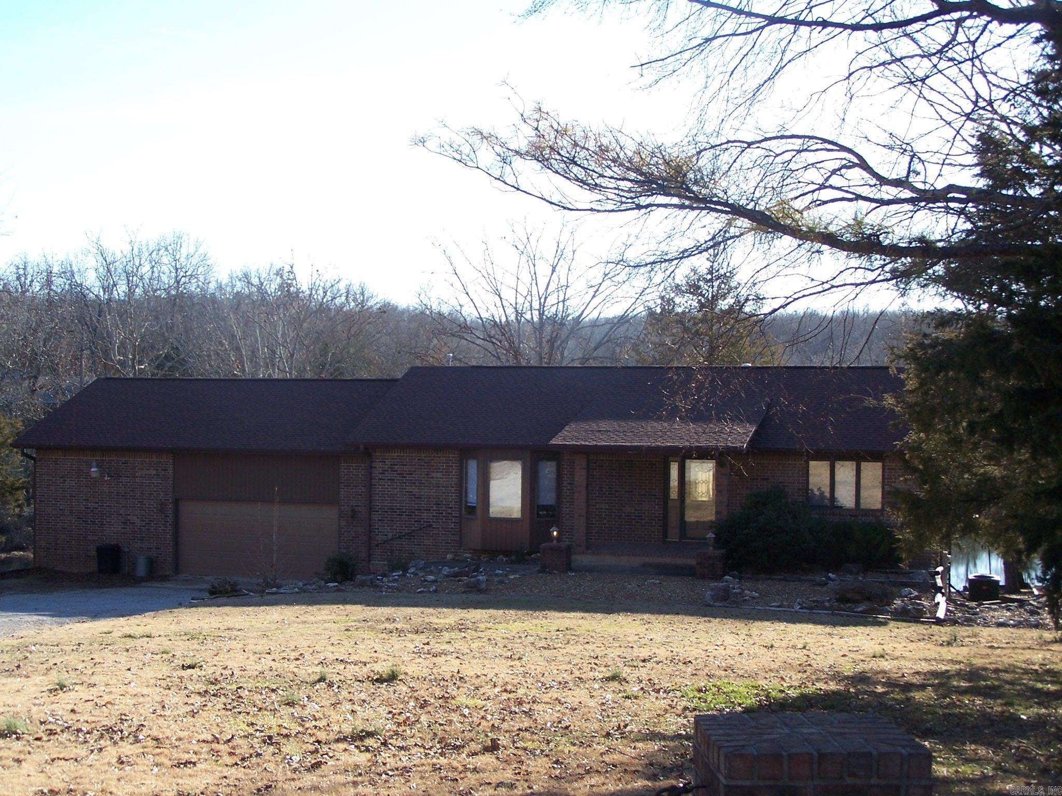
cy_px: 398
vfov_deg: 28.6
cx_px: 531
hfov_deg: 37.5
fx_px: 1565
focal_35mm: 51
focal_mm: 8.5
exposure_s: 1/350
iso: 80
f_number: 3
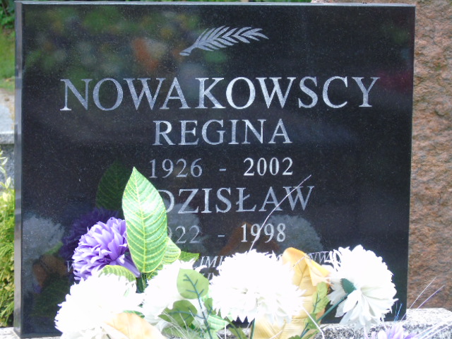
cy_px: 170
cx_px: 226
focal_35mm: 142
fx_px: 1854
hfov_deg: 13.9
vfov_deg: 10.4
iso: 400
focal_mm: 25
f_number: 4.7
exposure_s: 1/125
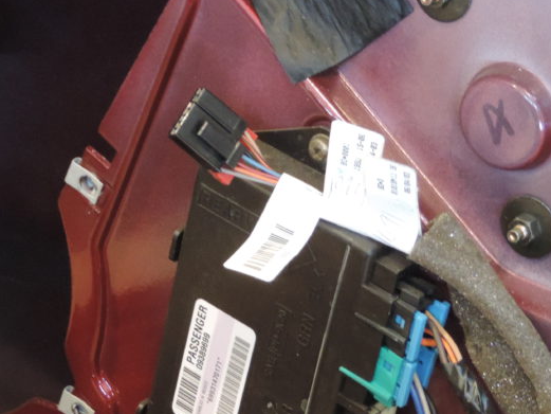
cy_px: 115
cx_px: 134
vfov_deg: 8.9
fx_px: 2659
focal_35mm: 167
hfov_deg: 11.8
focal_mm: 15.1
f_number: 4
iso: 800
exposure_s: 1/5
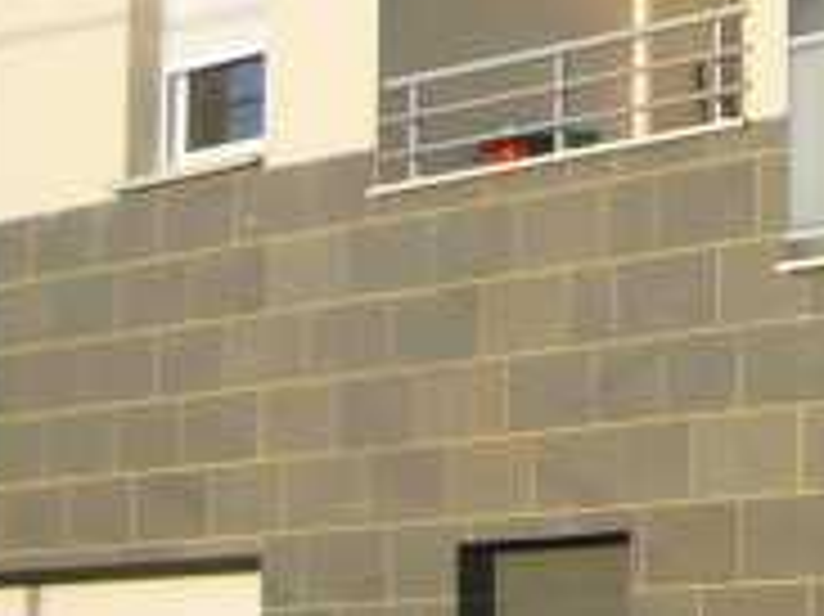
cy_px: -292
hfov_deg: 10.8
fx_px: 4258
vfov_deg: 8.1
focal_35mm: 179
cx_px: 1121
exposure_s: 1/250
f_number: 5.6
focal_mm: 4.6
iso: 80
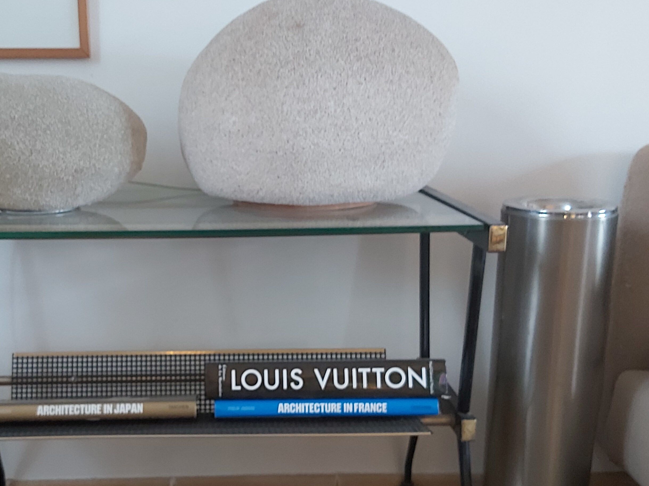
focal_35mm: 43
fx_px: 806
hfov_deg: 43.3
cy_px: 288
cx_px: 221
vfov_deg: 33.5
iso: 500
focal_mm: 3.92
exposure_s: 1/25
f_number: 1.7
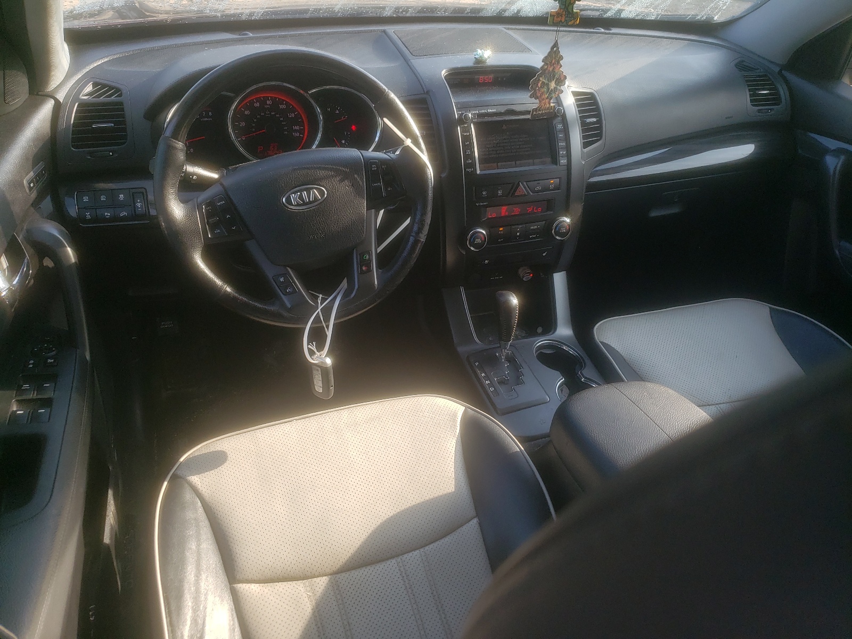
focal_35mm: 26
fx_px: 640
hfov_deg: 67.3
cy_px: 320
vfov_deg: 53.1
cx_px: 426
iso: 50
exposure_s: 1/435
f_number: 1.5
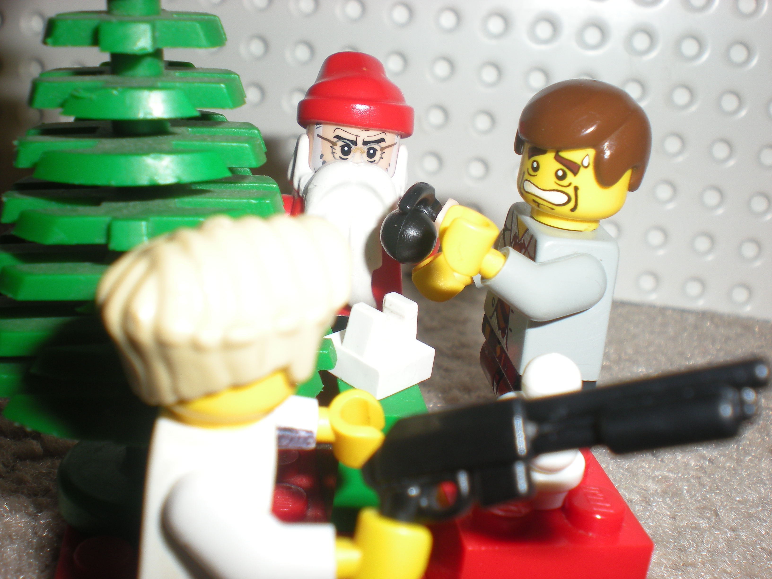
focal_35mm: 44
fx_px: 981
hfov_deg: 42.9
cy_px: 290
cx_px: 386
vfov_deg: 32.9
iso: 64
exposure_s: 1/60
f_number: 4.9
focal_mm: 7.4
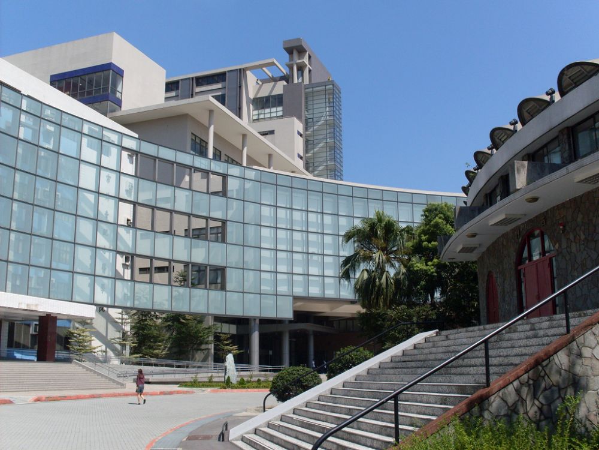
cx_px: 300
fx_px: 658
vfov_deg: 37.7
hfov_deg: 49.0
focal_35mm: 38
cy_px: 225
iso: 80
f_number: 8.4
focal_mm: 6.3
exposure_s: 1/250
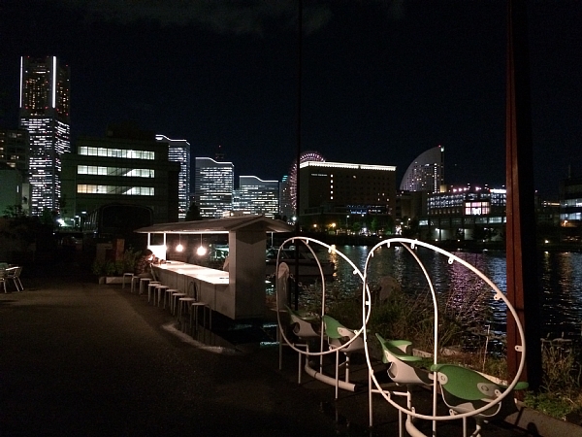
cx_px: 291
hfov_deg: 61.7
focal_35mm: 29
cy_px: 218
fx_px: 488
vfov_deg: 48.2
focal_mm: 4.15
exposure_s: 1/15
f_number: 2.2
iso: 640
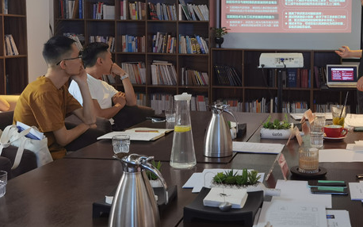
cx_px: 274
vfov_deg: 25.7
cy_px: 75
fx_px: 495
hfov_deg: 39.2
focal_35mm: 50
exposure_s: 1/100
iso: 125
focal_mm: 6.71
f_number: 1.9
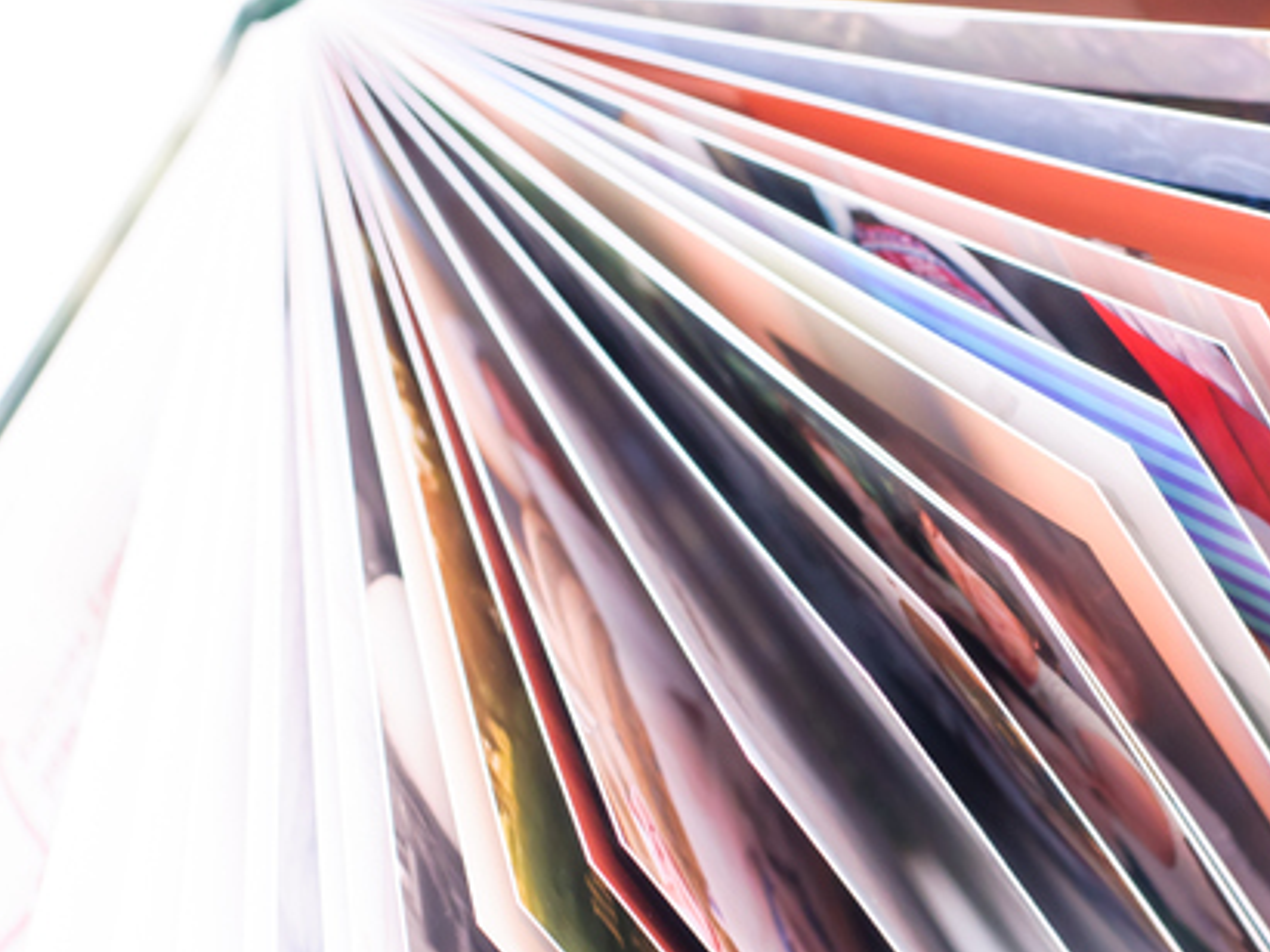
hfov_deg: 15.5
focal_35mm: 127
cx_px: 898
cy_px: 597
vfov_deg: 11.7
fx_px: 4658
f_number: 4.5
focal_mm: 50
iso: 320
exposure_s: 1/200
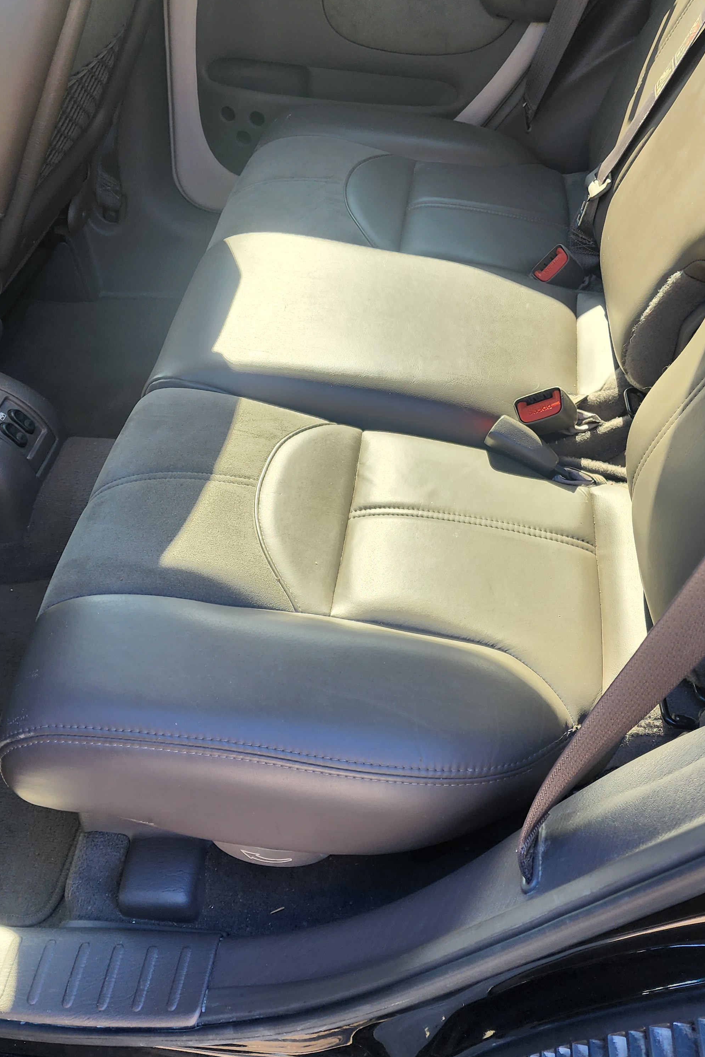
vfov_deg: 58.7
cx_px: 380
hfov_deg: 41.1
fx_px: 940
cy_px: 529
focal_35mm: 32
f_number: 1.8
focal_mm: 6.4
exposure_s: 1/180
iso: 64
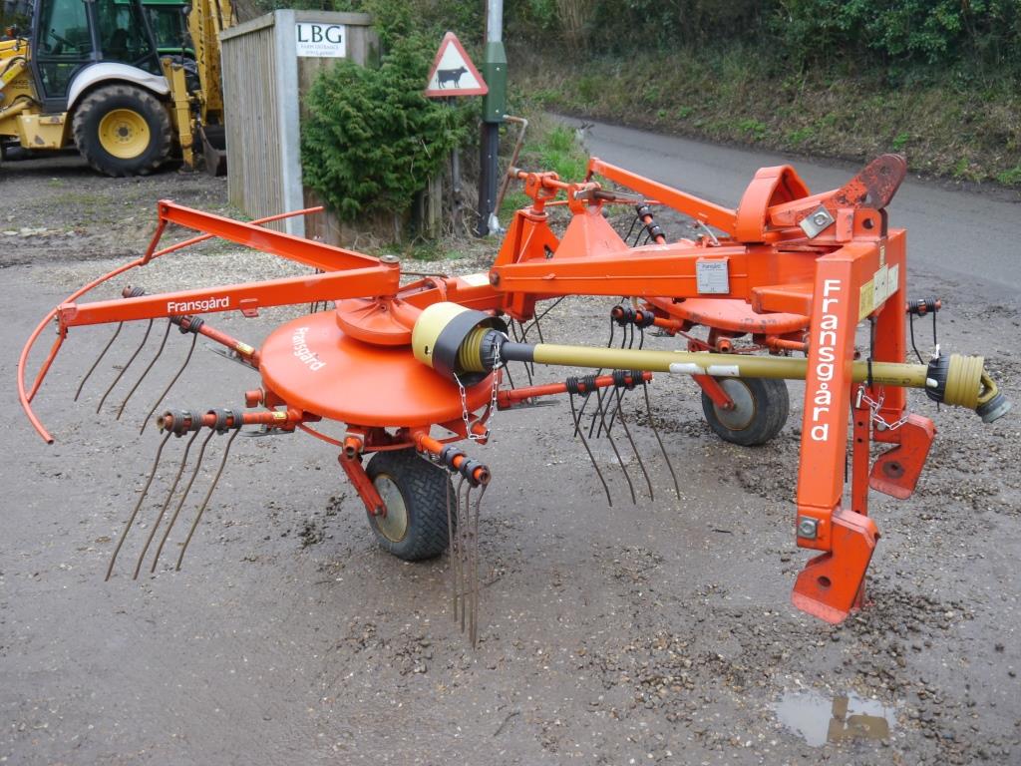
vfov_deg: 39.7
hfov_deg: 51.4
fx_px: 1062
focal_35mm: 36
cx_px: 510
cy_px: 383
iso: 400
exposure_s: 1/125
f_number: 4.1
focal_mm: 18
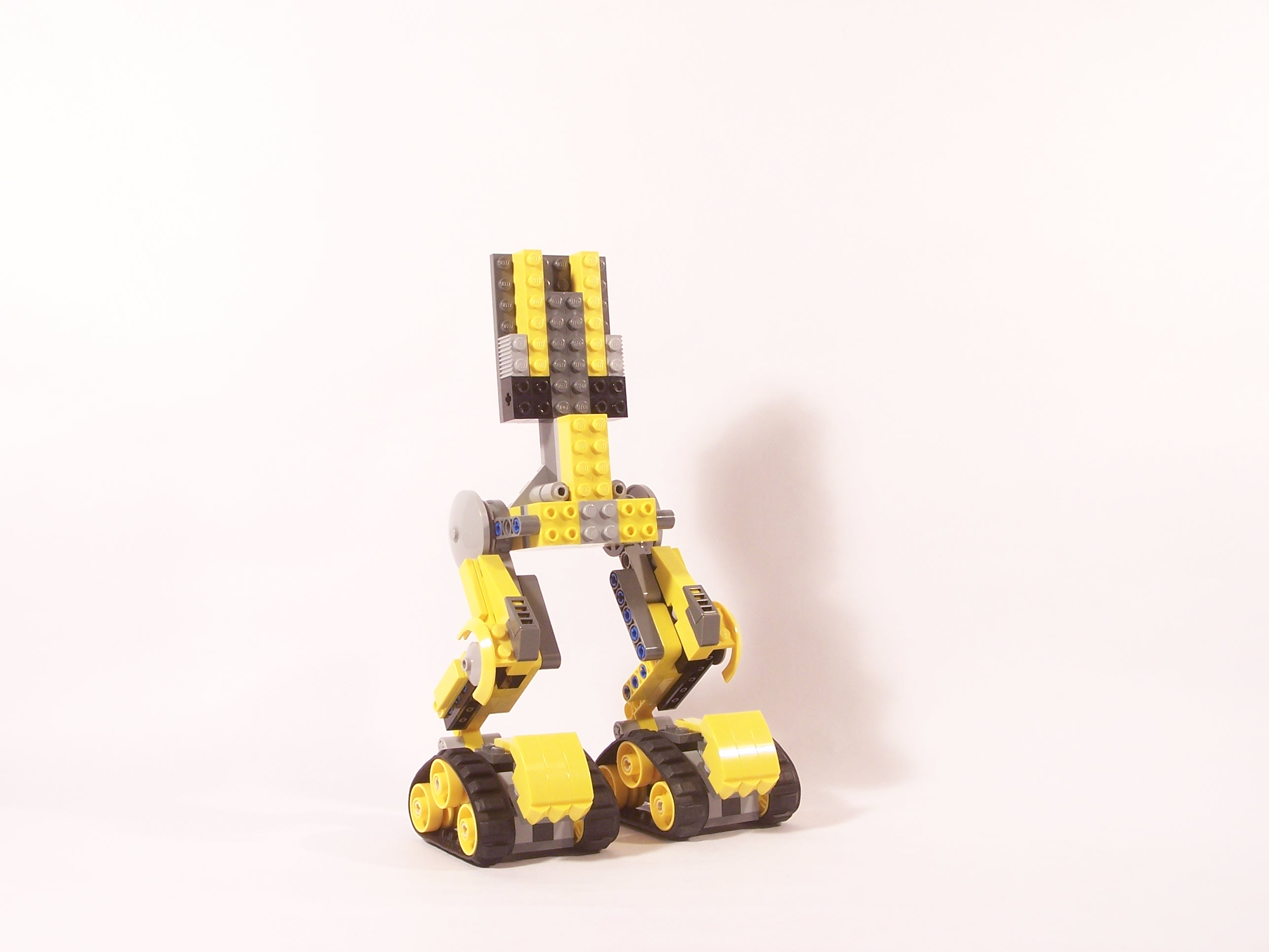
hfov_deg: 37.5
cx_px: 634
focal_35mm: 51
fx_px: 1870
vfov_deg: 28.6
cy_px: 476
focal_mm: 8.5
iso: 100
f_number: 4
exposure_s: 1/10
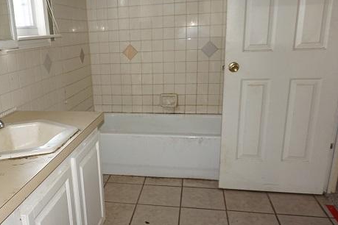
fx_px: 319
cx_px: 112
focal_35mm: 34
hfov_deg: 54.6
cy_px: 129
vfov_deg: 38.8
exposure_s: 1/60
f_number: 3.5
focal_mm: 16
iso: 800
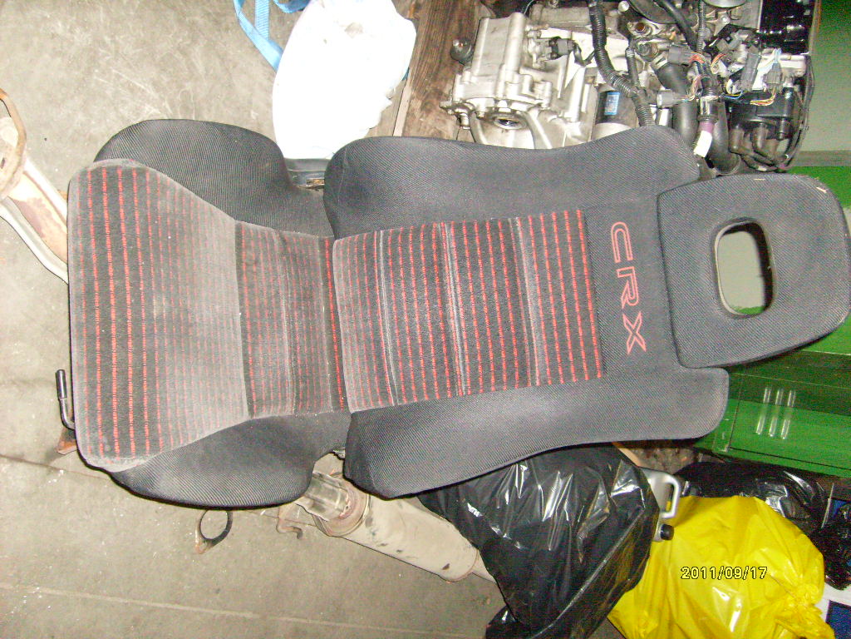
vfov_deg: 40.7
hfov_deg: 52.6
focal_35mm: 35
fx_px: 860
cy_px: 320
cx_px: 426
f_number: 2.8
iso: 400
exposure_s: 1/45
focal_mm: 5.8
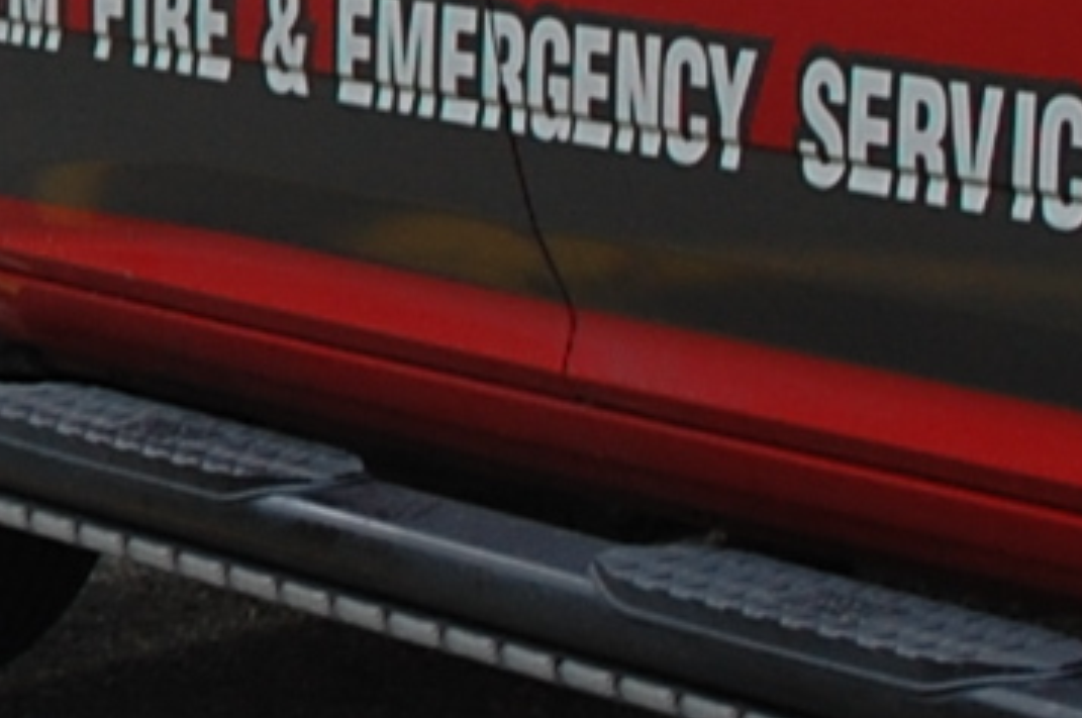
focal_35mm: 284
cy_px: -351
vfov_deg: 4.8
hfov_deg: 6.8
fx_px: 8524
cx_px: -1576
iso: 200
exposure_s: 1/125
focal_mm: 30
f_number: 5.6
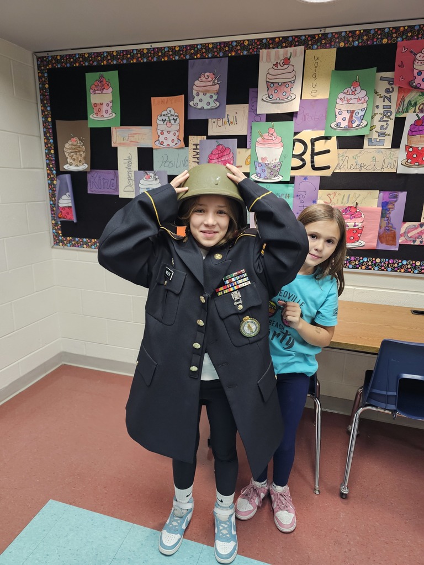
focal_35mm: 23
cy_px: 282
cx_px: 212
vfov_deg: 73.9
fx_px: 376
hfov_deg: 58.9
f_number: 1.7
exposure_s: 1/120
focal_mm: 6.3
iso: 400
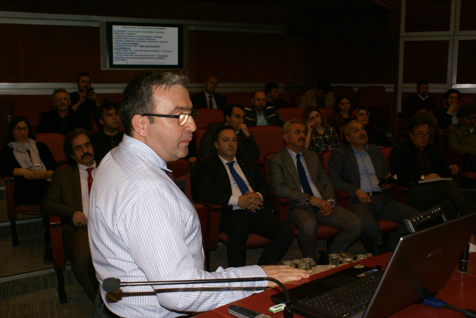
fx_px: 516
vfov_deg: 34.3
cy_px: 159
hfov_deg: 49.5
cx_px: 238
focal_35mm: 39
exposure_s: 1/60
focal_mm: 26
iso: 400
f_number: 5.6
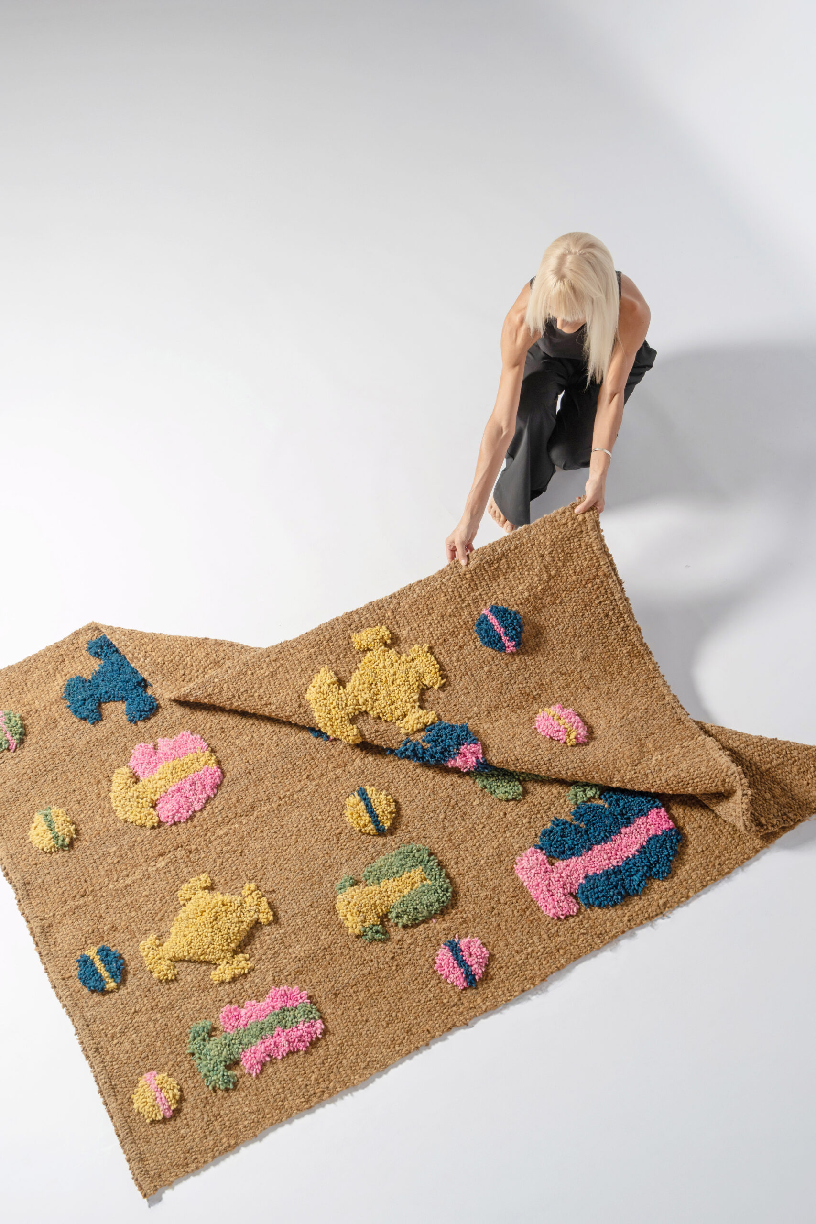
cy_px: 612
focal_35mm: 50
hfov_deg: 27.0
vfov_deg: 39.6
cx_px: 408
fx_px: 1700
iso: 400
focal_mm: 50
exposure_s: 1/160
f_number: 8
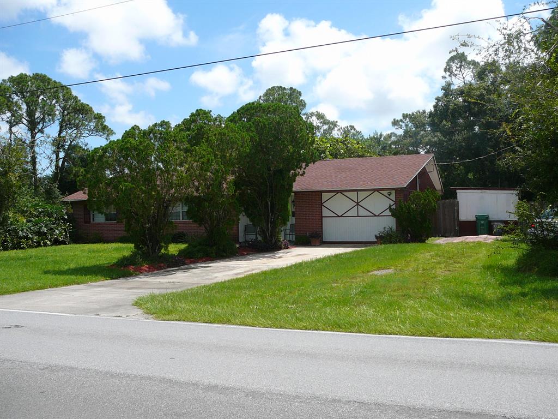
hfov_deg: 52.6
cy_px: 210
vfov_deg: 40.7
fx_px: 564
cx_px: 279
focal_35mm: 35
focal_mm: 5.2
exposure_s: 1/500
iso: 80
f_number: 5
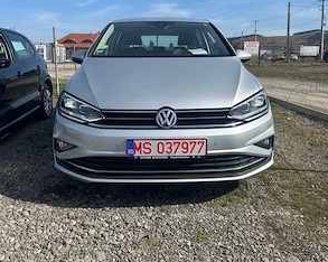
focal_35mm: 32
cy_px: 92
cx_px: 167
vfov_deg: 45.2
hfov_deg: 55.7
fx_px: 310
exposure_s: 1/5000
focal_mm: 6.86
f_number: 1.78
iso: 80
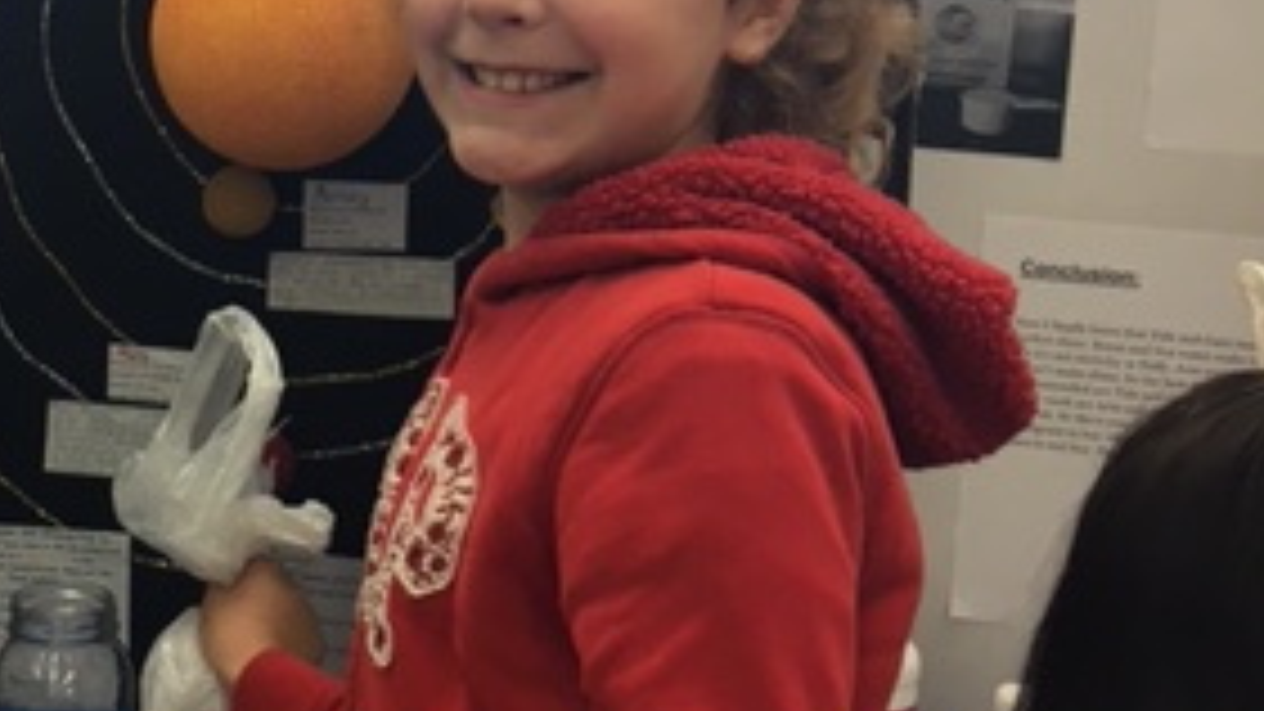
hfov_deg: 28.5
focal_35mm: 72
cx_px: 189
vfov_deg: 16.6
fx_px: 2413
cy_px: 130
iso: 25
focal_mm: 4.15
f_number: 2.2
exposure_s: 1/30
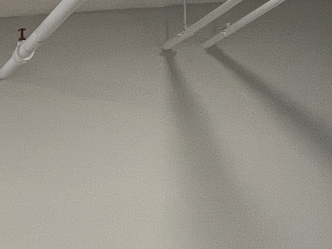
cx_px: -157
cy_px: 389
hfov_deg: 21.9
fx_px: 719
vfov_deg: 17.4
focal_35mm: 75
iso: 200
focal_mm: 1.57
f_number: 1.8
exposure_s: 1/120
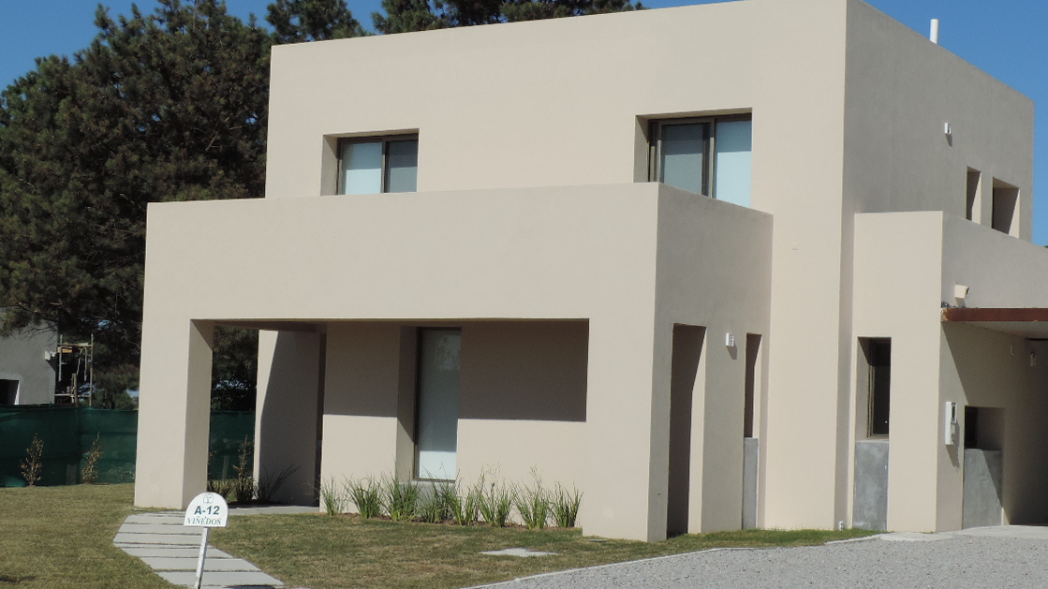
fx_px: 1862
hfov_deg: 31.4
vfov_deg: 18.0
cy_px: 305
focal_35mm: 67
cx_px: 525
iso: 80
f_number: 4.3
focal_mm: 7.6
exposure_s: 1/1250
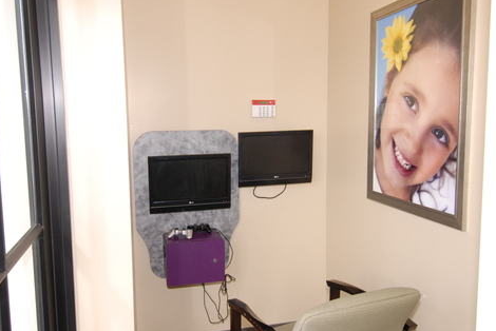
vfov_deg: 44.1
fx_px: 409
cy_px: 163
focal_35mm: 30
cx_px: 235
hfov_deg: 62.4
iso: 400
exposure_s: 1/125
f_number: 5.6
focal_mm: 15
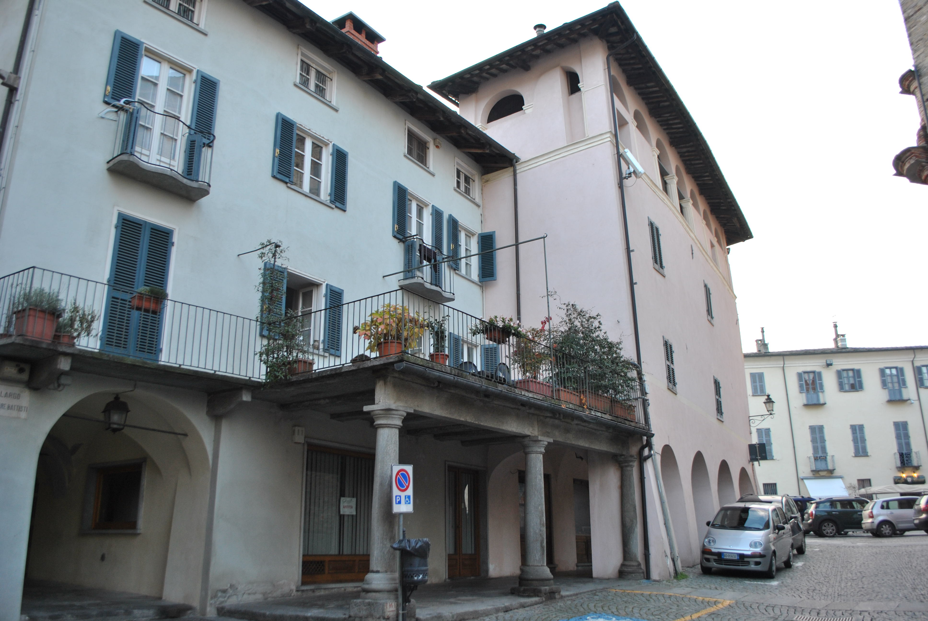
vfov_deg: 43.7
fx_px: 774
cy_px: 310
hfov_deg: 61.9
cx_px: 464
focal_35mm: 30
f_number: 4
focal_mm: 20
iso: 200
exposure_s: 1/60
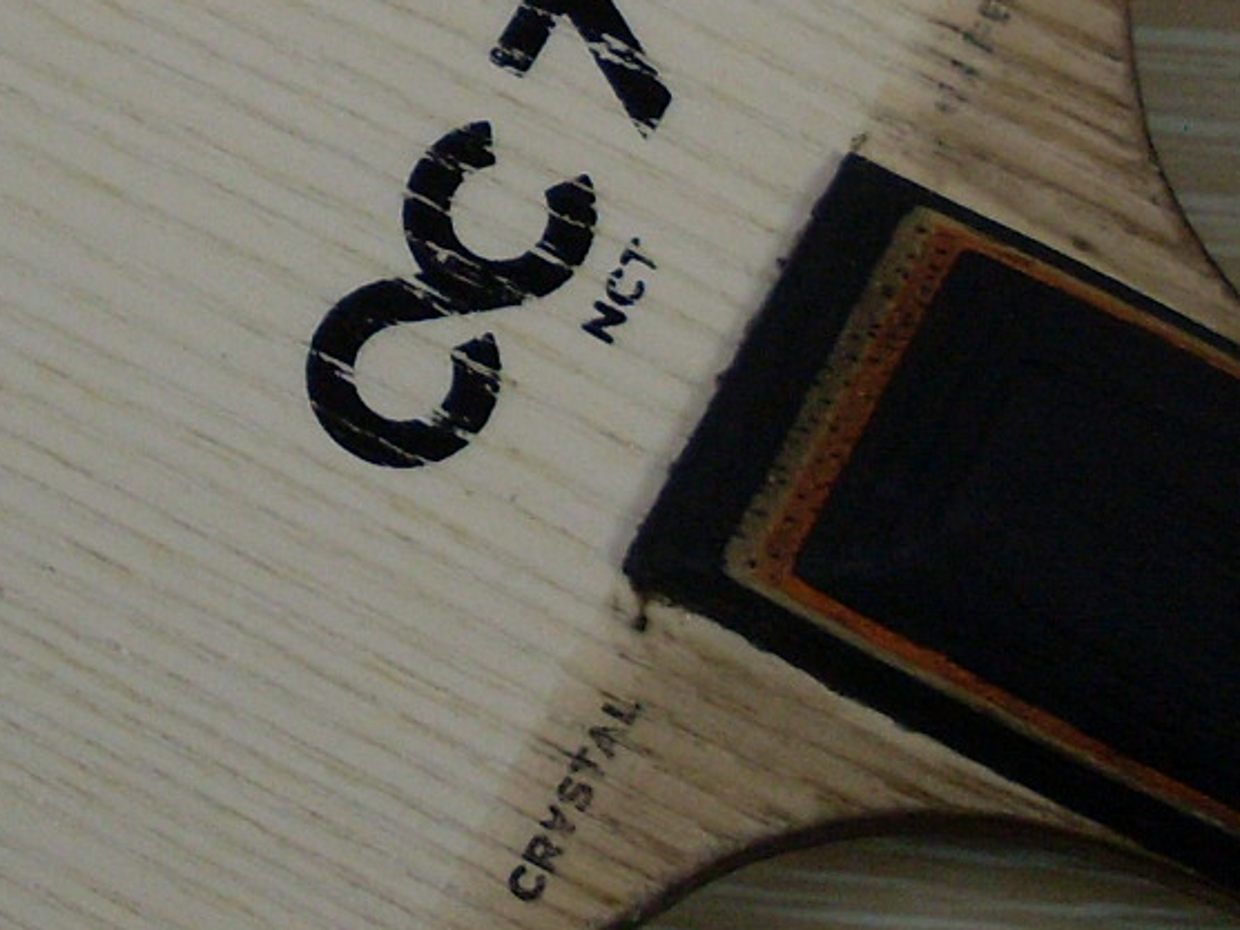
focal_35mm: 140
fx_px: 5015
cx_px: 415
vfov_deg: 10.5
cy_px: 27
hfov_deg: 14.1
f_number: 3
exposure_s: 1/90
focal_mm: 6.3
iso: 100
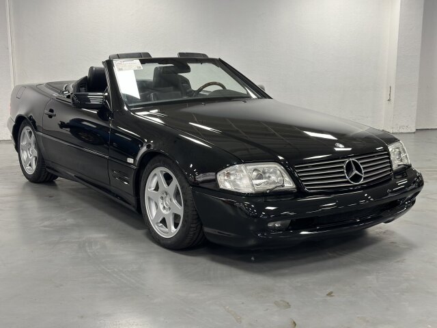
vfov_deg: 30.3
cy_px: 164
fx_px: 606
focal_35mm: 48
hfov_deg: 39.7
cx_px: 218
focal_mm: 6.86
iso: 160
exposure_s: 1/50
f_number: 1.78
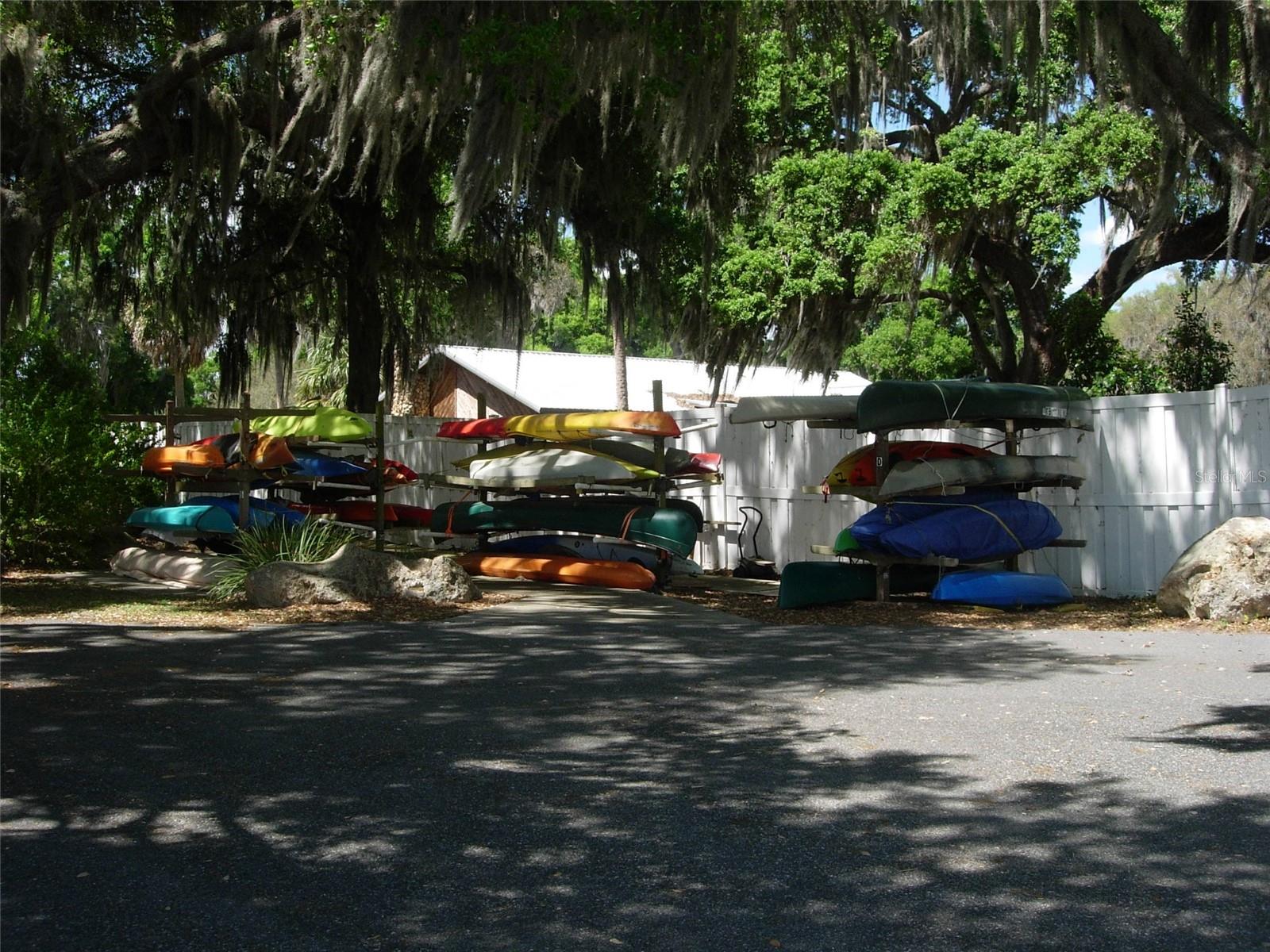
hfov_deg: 49.0
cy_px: 476
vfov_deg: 37.7
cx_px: 635
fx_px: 1394
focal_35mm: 38
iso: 79
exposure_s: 1/342
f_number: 4.8
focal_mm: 7.8
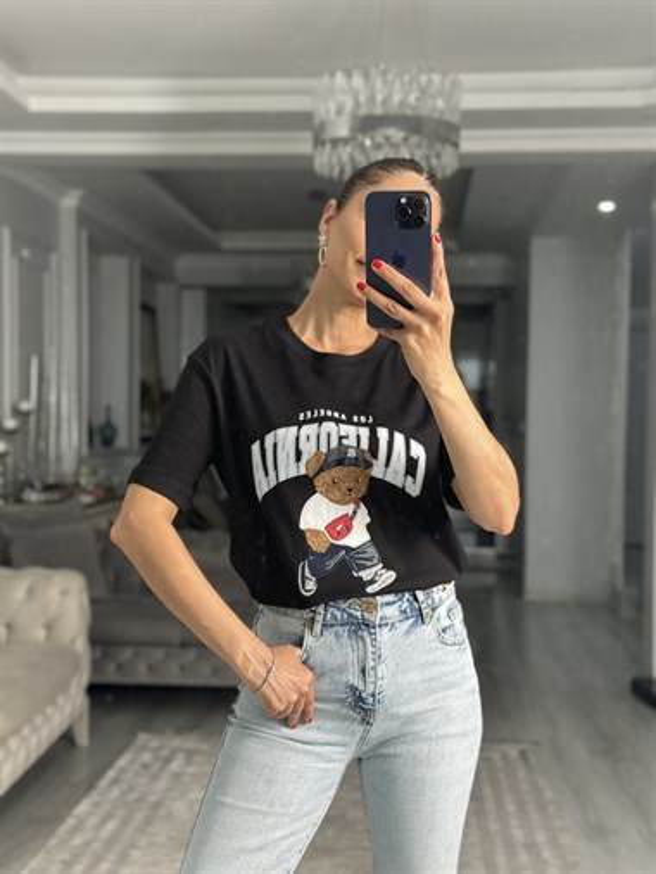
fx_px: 1212
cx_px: 328
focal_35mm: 48
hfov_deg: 30.3
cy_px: 437
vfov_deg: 39.6
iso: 100
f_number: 1.78
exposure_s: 1/50
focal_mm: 6.86
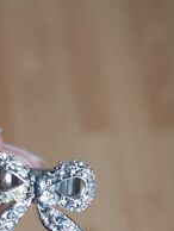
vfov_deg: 21.3
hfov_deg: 16.5
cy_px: 227
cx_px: 33
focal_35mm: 89
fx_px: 595
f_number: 1.8
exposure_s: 1/100
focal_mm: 5.58
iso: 320
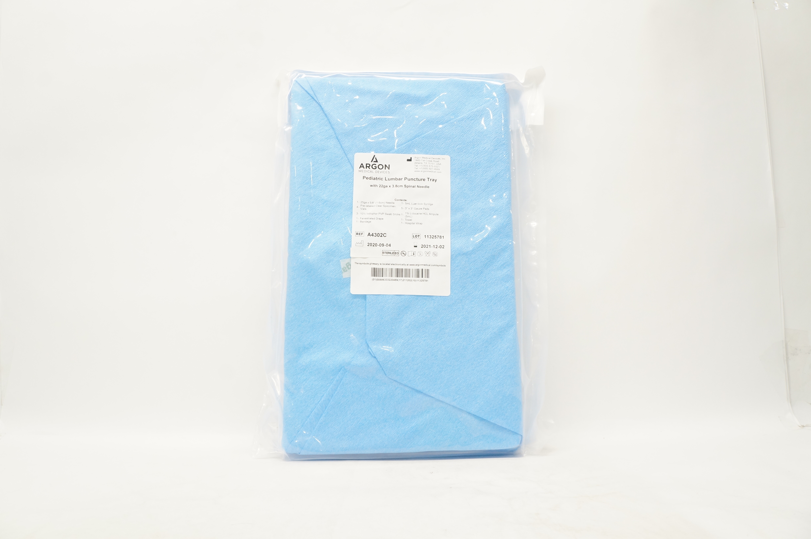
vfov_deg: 47.8
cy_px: 270
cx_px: 406
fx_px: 608
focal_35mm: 27
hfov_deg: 67.4
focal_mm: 18
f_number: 8
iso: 800
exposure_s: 1/40
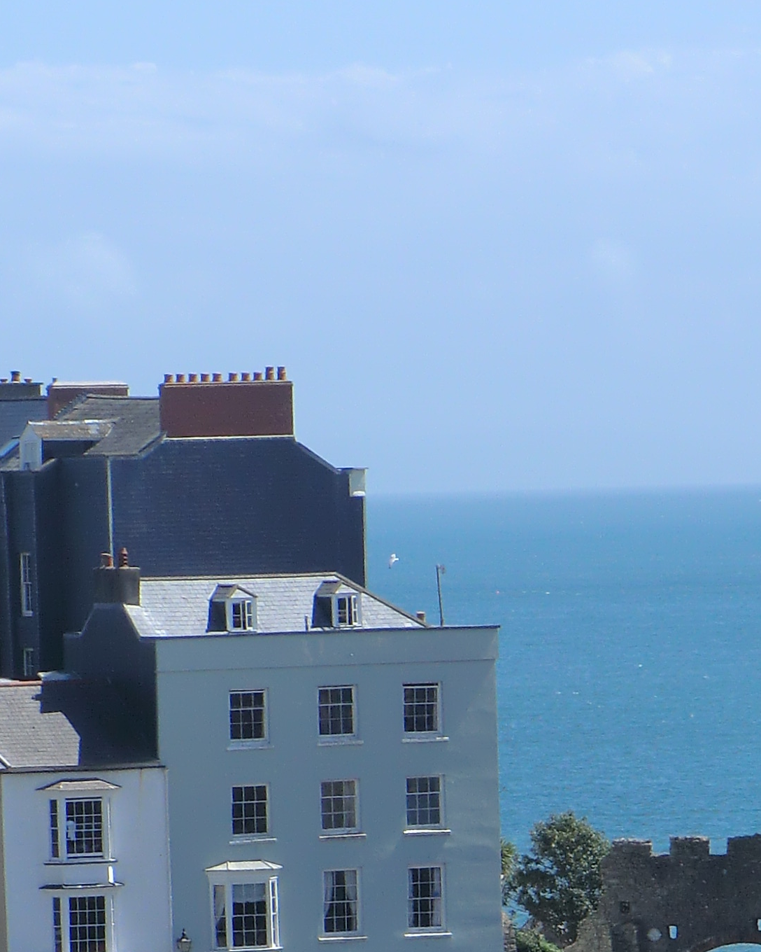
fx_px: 9938
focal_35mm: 353
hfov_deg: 4.4
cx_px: 531
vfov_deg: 5.5
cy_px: 1046
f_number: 5.2
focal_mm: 22
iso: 64
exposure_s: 1/500
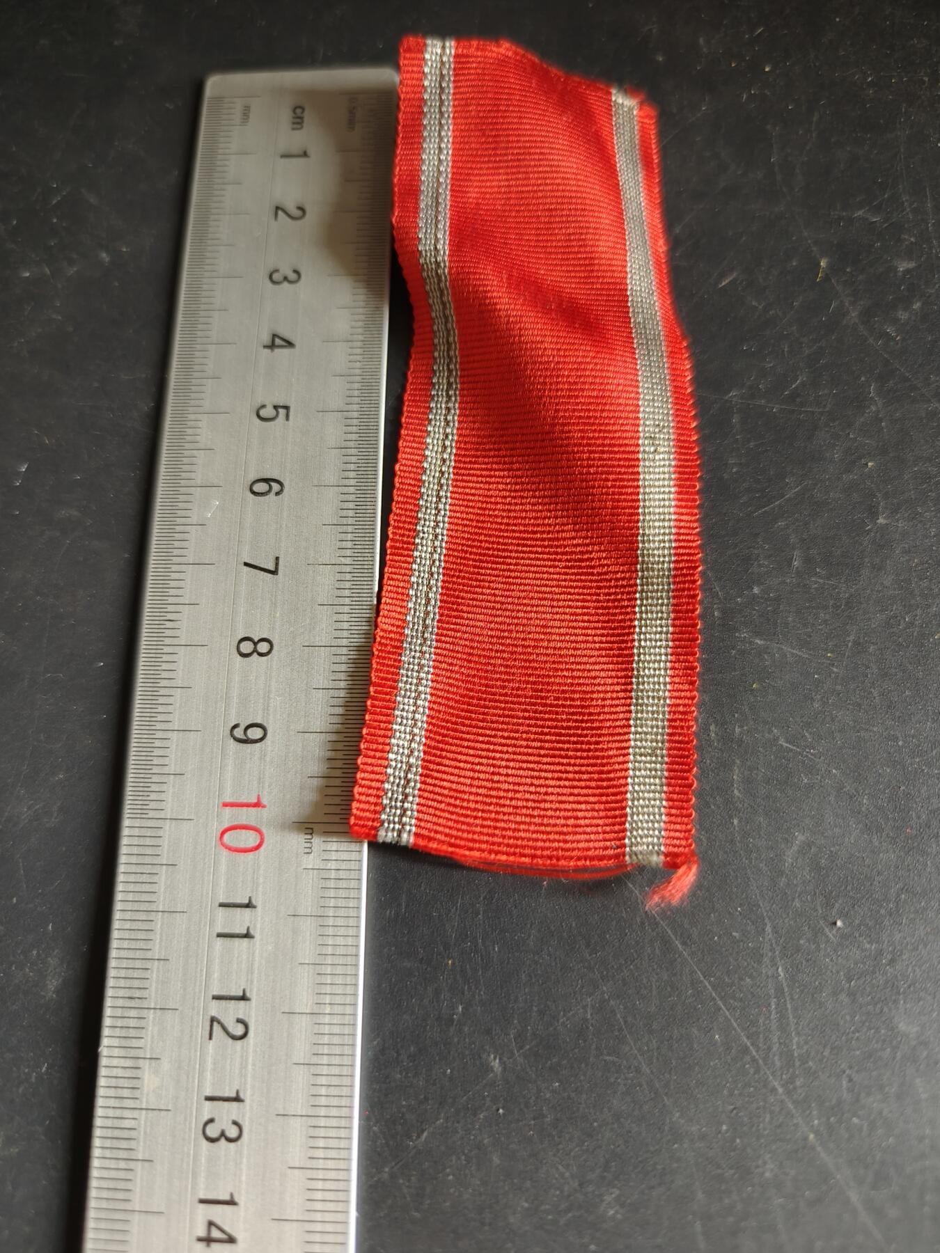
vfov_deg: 73.9
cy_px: 626
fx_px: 833
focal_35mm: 23
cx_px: 470
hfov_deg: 58.9
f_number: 1.6
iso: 640
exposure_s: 1/100
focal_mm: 6.06
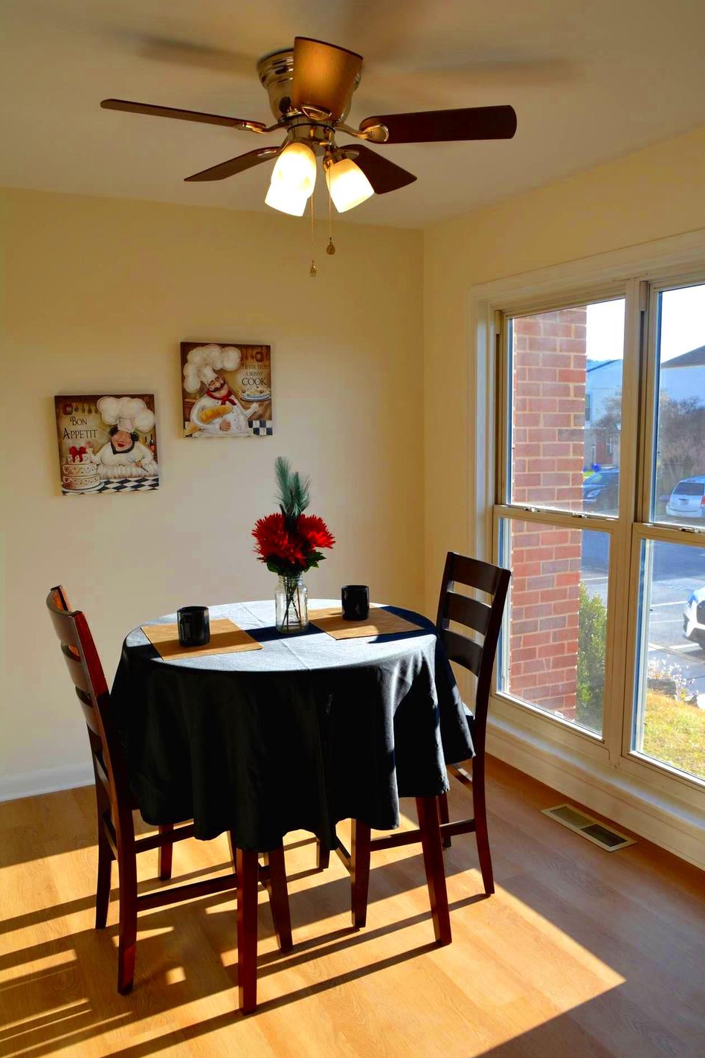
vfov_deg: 66.3
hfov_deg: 47.1
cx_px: 377
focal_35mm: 28
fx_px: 809
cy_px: 568
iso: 200
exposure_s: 1/160
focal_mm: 17
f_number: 6.3
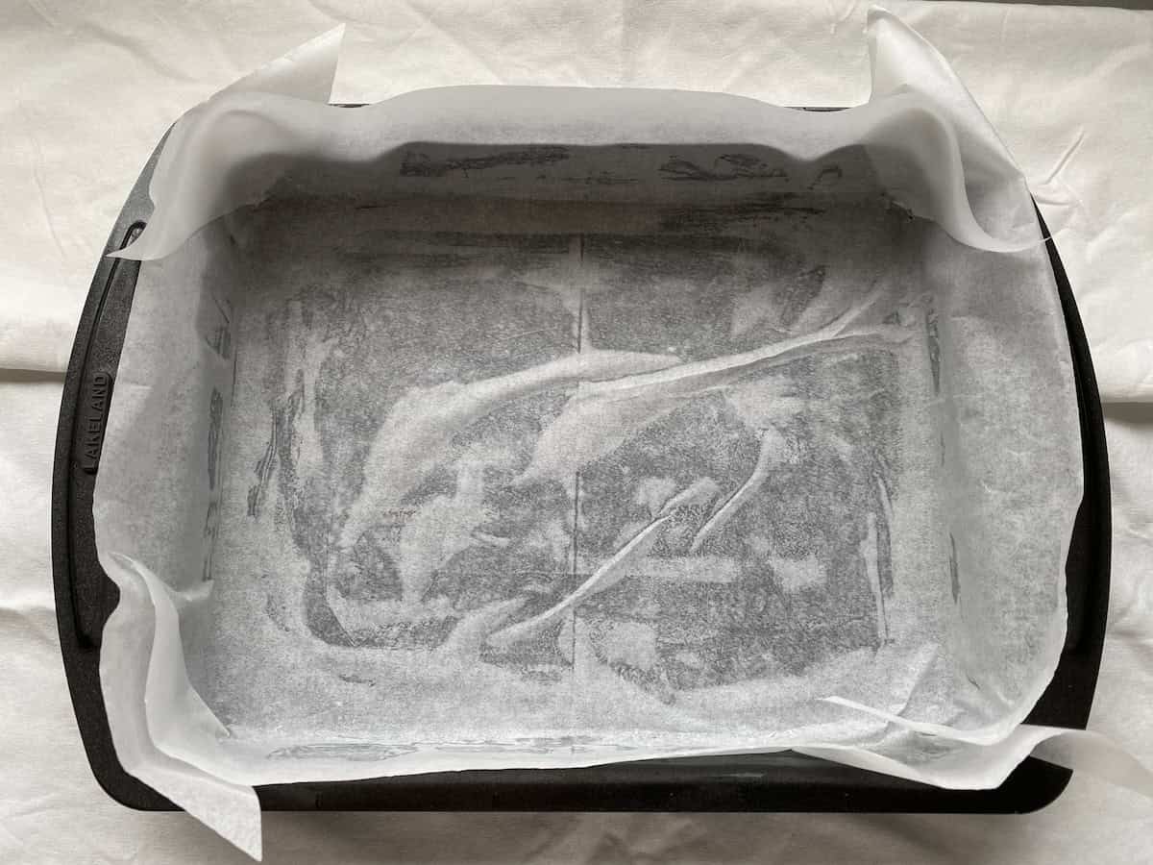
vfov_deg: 53.1
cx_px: 576
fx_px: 866
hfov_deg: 67.3
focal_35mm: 26
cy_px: 432
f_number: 1.8
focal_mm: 4.2
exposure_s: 1/121
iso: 80
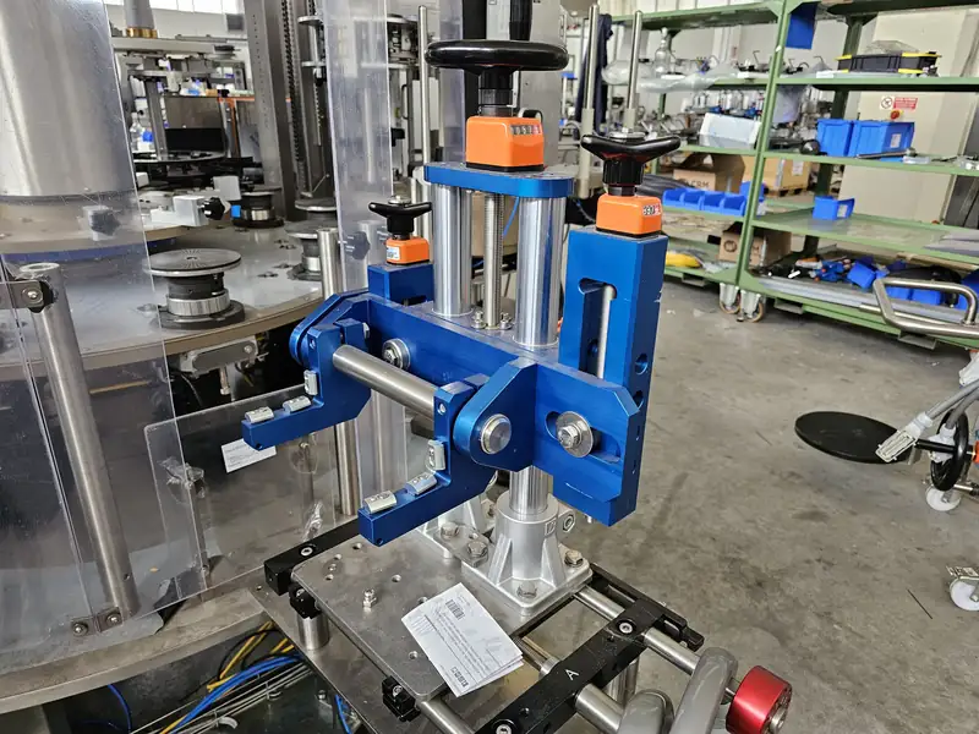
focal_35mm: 23
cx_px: 490
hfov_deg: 73.9
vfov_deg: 58.9
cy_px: 367
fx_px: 650
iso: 320
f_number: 1.7
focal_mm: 6.3
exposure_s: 1/142
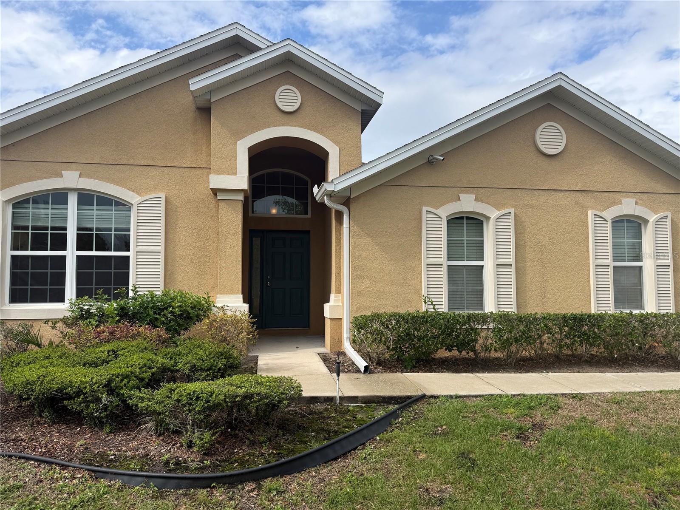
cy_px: 255
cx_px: 340
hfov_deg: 71.6
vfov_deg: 56.8
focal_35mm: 24
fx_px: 471
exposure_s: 1/3145
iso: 80
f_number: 1.78
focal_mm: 6.76
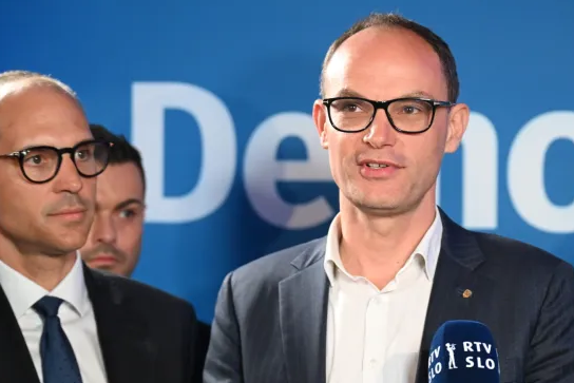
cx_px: 403
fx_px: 1946
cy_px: 237
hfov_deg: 16.7
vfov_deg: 11.2
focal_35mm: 122
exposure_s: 1/250
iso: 4000
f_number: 2.8
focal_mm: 83
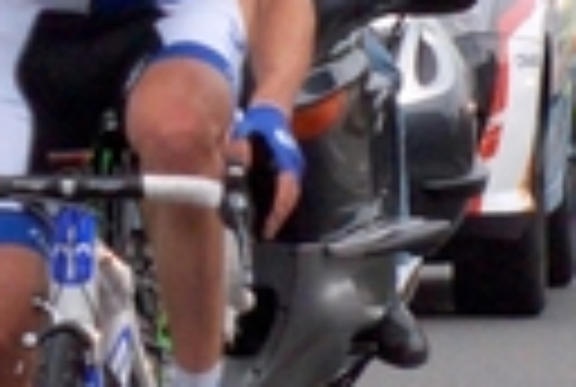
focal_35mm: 947
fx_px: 15193
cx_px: 22
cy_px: 99
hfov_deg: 2.2
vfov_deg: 1.5
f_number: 11
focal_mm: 135
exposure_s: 1/1250
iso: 1600
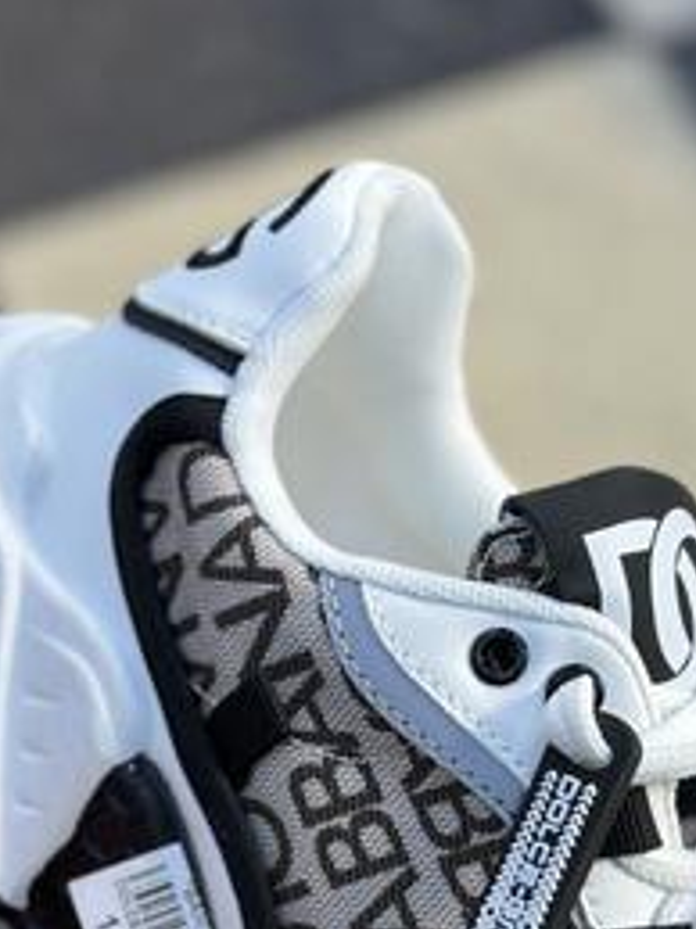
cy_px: 933
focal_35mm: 112
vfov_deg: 17.2
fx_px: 3005
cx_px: 339
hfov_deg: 13.2
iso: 80
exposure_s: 1/202
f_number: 1.78
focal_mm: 6.86
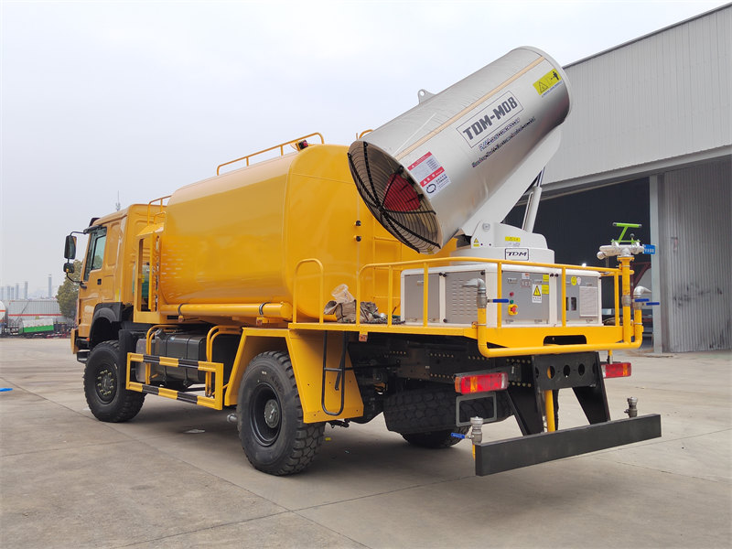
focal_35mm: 32
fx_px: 677
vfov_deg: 44.2
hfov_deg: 56.8
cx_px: 366
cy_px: 274
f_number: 1.9
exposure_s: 1/120
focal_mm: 5.52
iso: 117
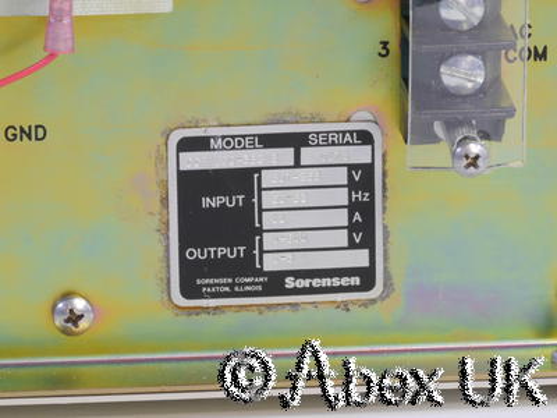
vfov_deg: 5.3
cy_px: 209
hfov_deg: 7.1
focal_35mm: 280
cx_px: 278
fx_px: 4505
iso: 800
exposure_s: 1/1.6
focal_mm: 140
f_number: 22
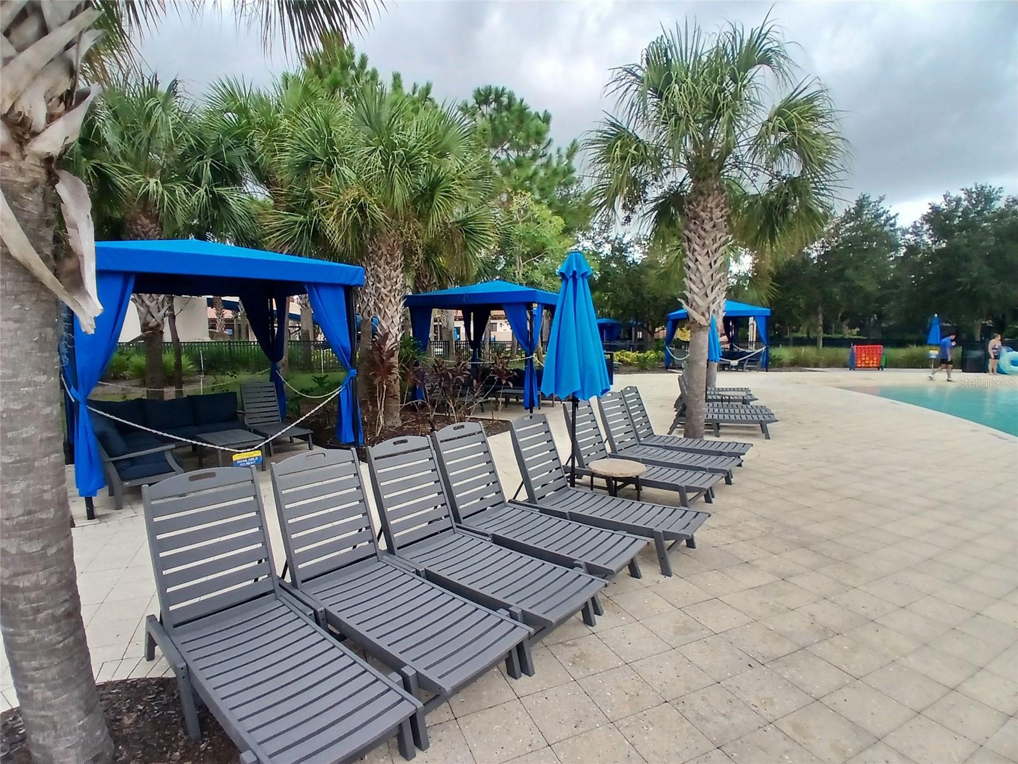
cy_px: 382
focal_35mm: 17
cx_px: 509
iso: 50
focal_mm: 1.4
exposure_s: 1/155
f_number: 2.2
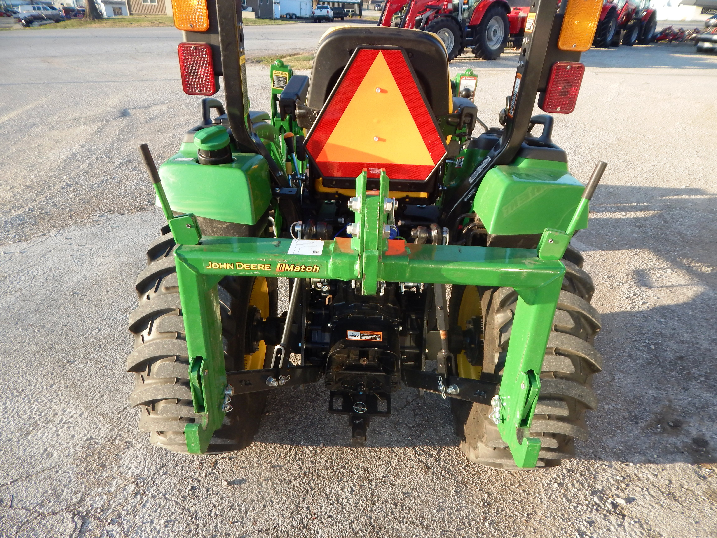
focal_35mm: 22
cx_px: 358
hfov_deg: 76.4
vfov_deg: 61.1
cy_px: 269
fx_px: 456
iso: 125
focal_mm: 4
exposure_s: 1/320
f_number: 3
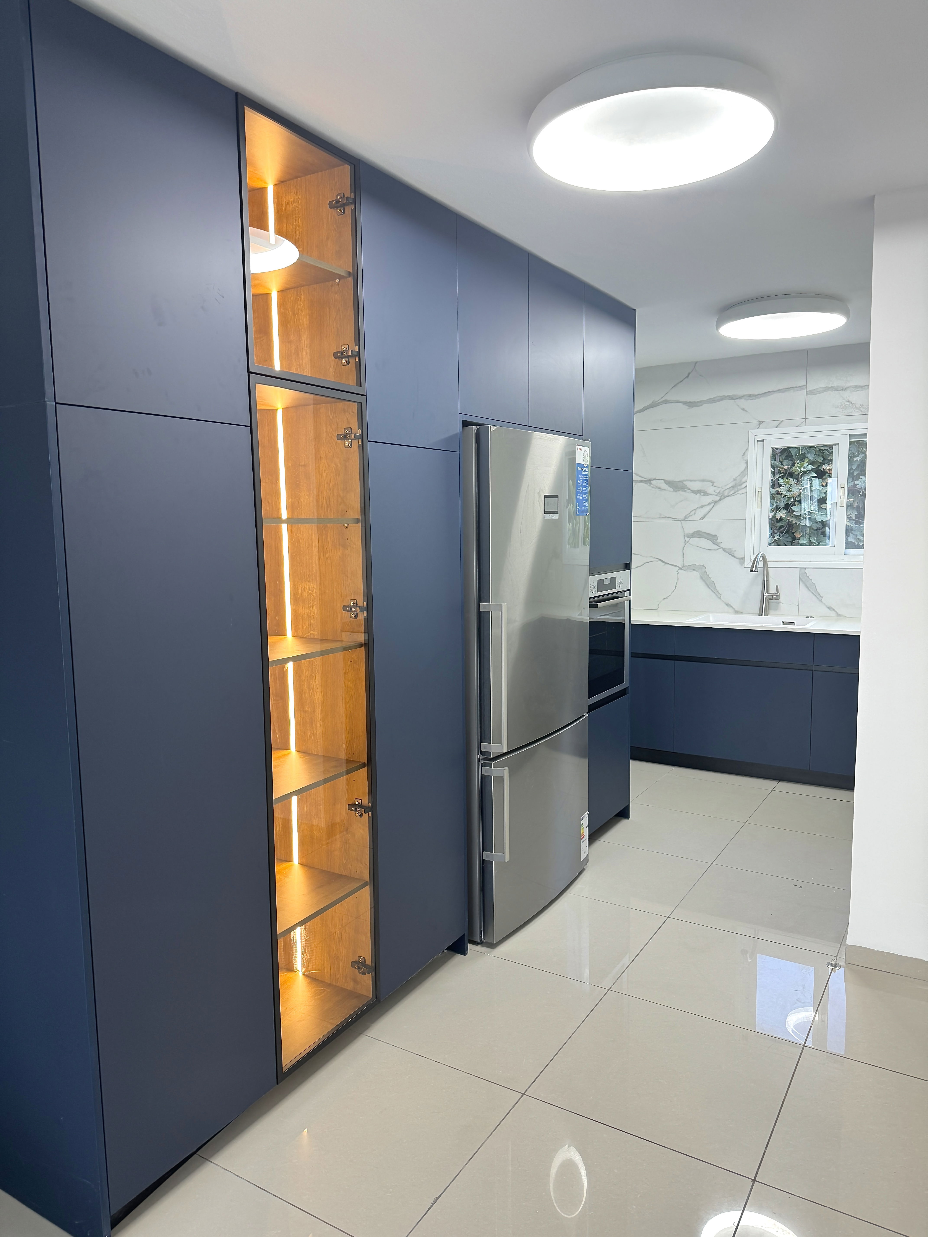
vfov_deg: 71.6
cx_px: 464
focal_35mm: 24
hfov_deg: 56.8
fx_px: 858
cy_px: 618
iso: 125
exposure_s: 1/121
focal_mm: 6.76
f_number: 1.78
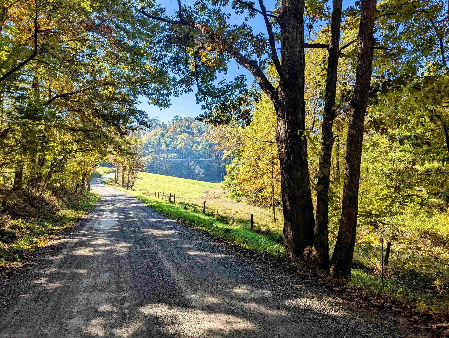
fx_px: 312
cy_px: 169
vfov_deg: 56.9
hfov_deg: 71.5
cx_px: 224
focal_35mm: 24
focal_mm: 6.81
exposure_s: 1/1508
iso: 39
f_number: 1.85
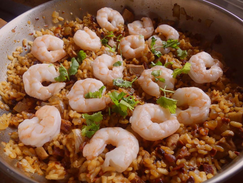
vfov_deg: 54.9
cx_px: 122
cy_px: 92
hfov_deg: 69.4
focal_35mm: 25
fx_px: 175
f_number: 2.8
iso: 640
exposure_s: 1/60
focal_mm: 4.5
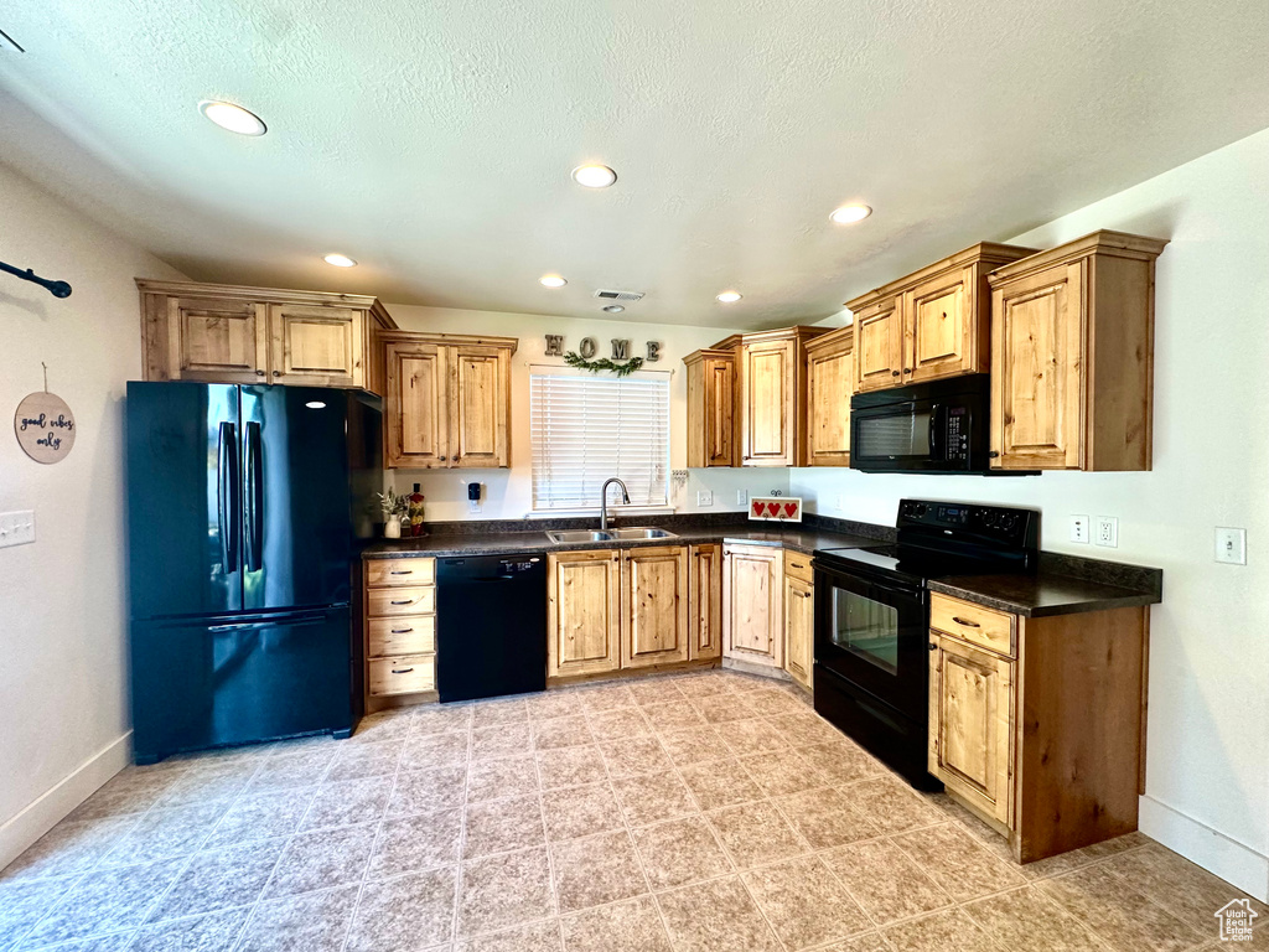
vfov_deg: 85.7
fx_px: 513
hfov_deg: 102.1
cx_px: 634
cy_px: 476
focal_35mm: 14
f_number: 2.2
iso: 250
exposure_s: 1/120
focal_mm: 2.22
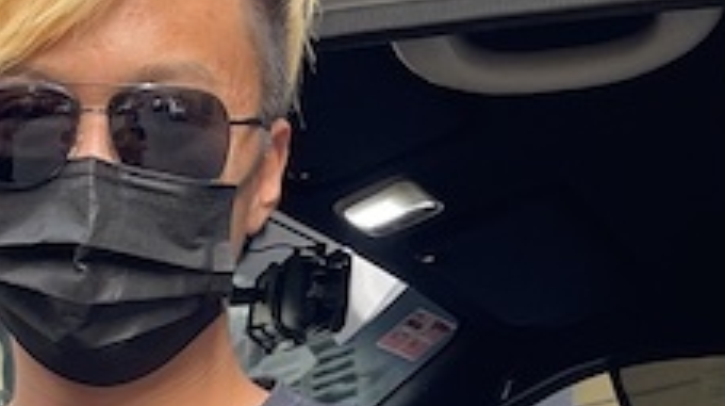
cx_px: 80
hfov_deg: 16.8
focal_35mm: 126
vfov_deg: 8.8
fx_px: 2419
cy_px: 953
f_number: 1.6
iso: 64
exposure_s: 1/121
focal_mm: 5.1
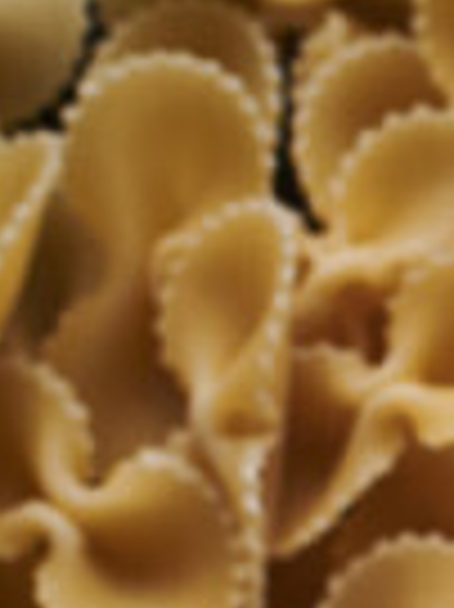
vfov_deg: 6.7
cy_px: 1153
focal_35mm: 286
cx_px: 1677
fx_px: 5009
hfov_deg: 4.8
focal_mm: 50
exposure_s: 1/100
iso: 160
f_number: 8
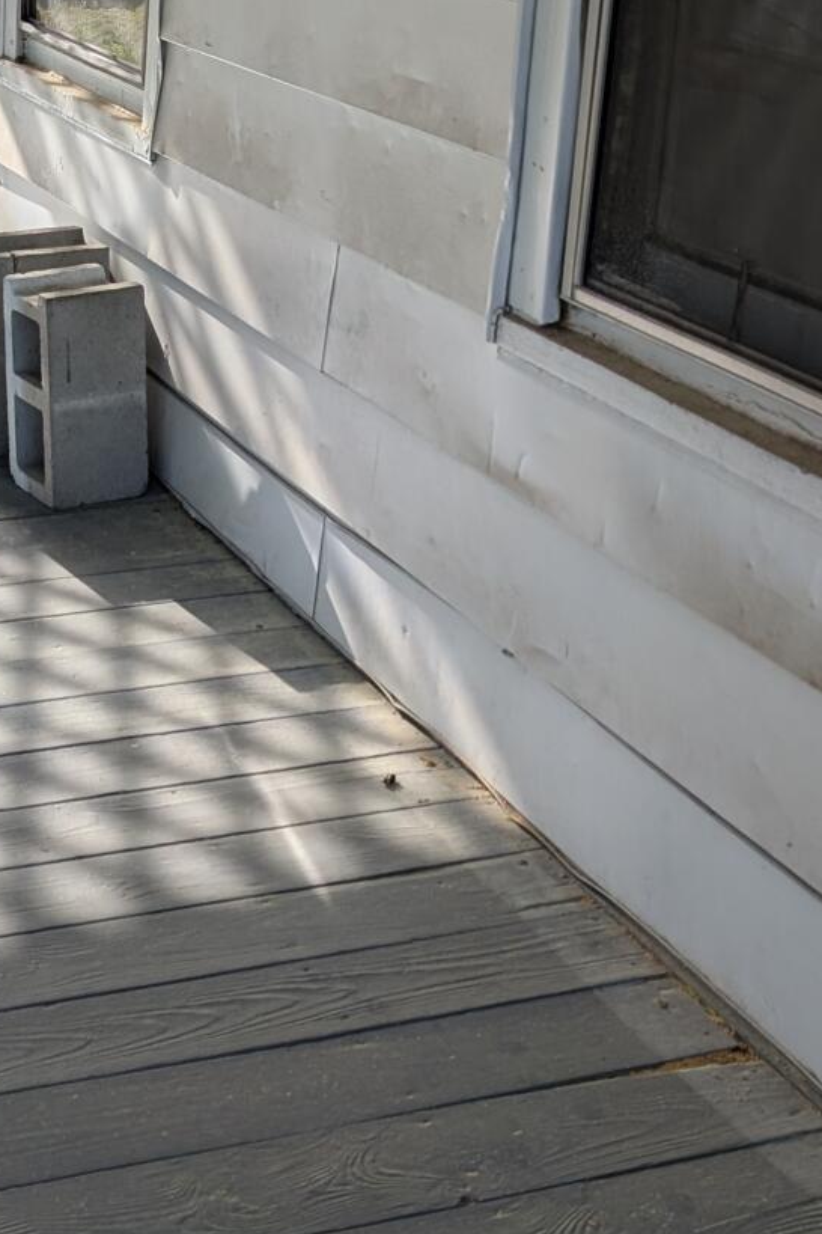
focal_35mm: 61
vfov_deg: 32.1
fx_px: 2089
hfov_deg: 21.1
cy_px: 273
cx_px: -93
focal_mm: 6.9
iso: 21
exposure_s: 1/735
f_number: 1.68
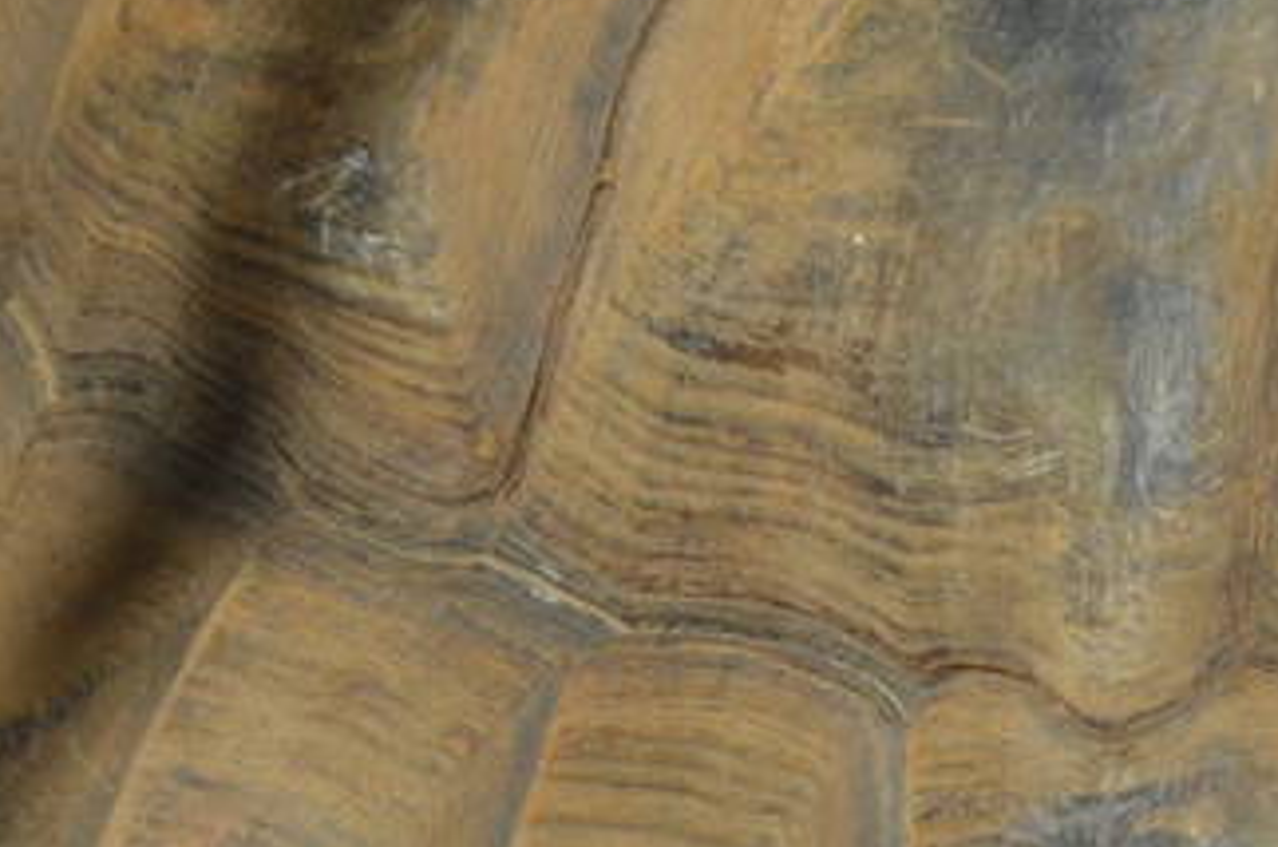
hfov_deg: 3.0
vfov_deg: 2.0
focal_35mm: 683
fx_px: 24199
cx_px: 2710
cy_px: 800
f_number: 6.3
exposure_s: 1/1600
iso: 400
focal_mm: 92
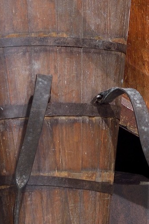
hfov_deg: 5.8
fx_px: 1461
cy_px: -85
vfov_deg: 8.6
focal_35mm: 235
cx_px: 234
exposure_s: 2.5
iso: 200
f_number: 8
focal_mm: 50
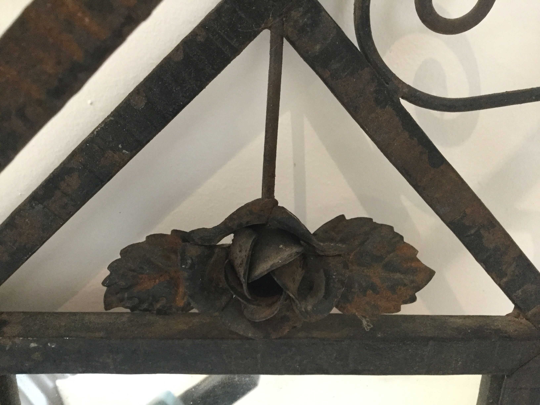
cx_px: 270
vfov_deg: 45.4
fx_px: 484
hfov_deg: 58.4
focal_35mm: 31
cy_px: 202
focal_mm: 3.3
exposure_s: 1/20
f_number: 2.4
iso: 200
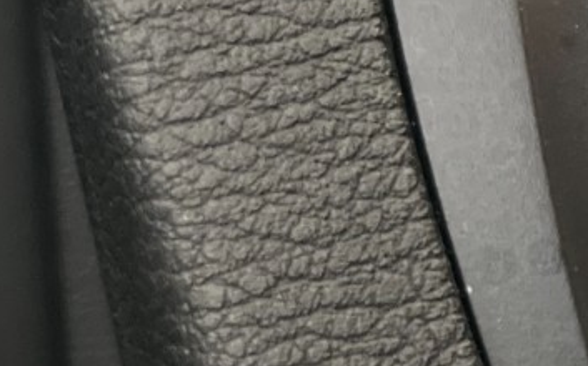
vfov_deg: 10.4
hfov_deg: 13.6
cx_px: 1269
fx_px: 2002
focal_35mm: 125
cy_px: 289
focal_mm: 5.1
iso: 640
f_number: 1.6
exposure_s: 1/25
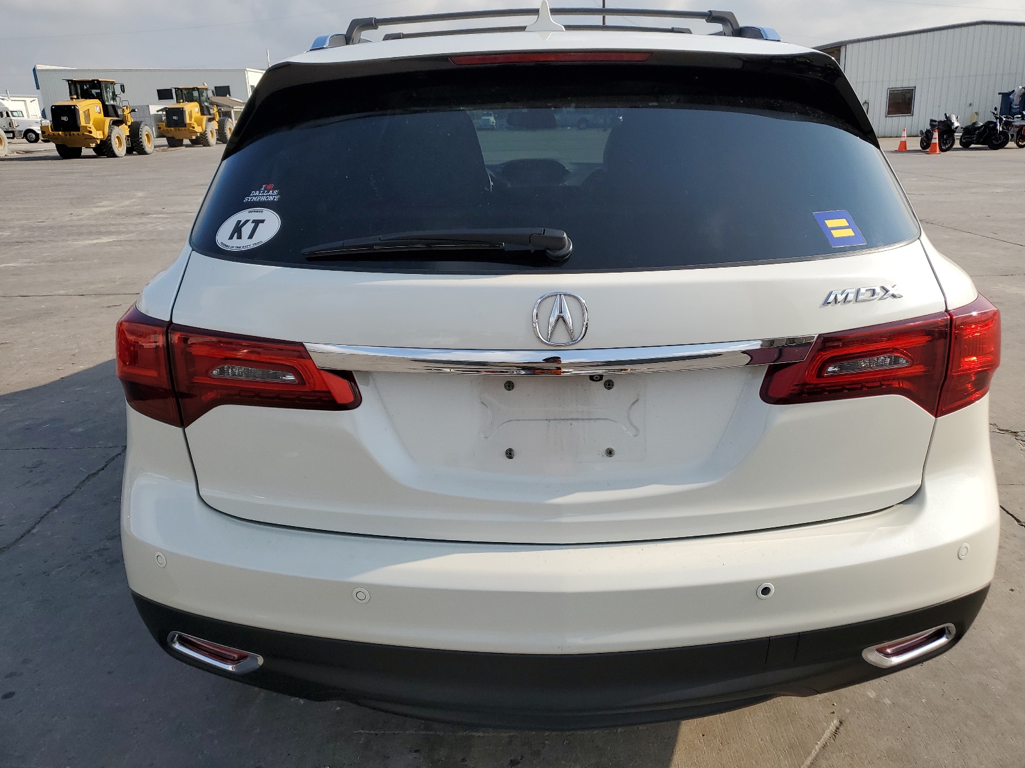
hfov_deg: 67.3
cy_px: 384
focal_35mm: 26
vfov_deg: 53.1
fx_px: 770
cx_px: 512
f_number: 1.5
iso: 50
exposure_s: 1/3333
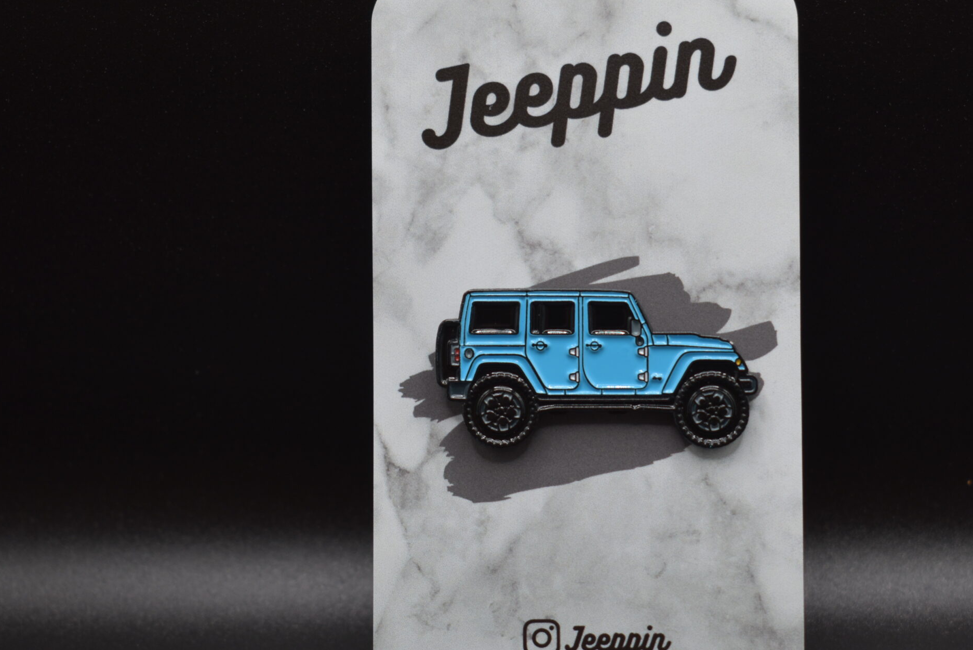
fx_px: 2217
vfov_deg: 16.7
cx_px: 584
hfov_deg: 24.7
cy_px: 322
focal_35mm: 82
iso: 220
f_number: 5
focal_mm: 40
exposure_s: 1/125
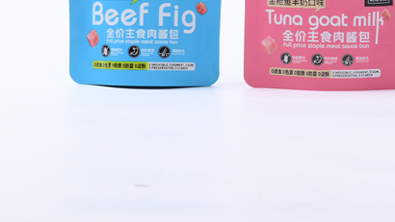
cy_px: -62
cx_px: 413
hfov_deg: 10.7
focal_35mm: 199
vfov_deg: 6.1
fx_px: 2085
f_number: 11
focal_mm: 78
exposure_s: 1/125
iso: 160
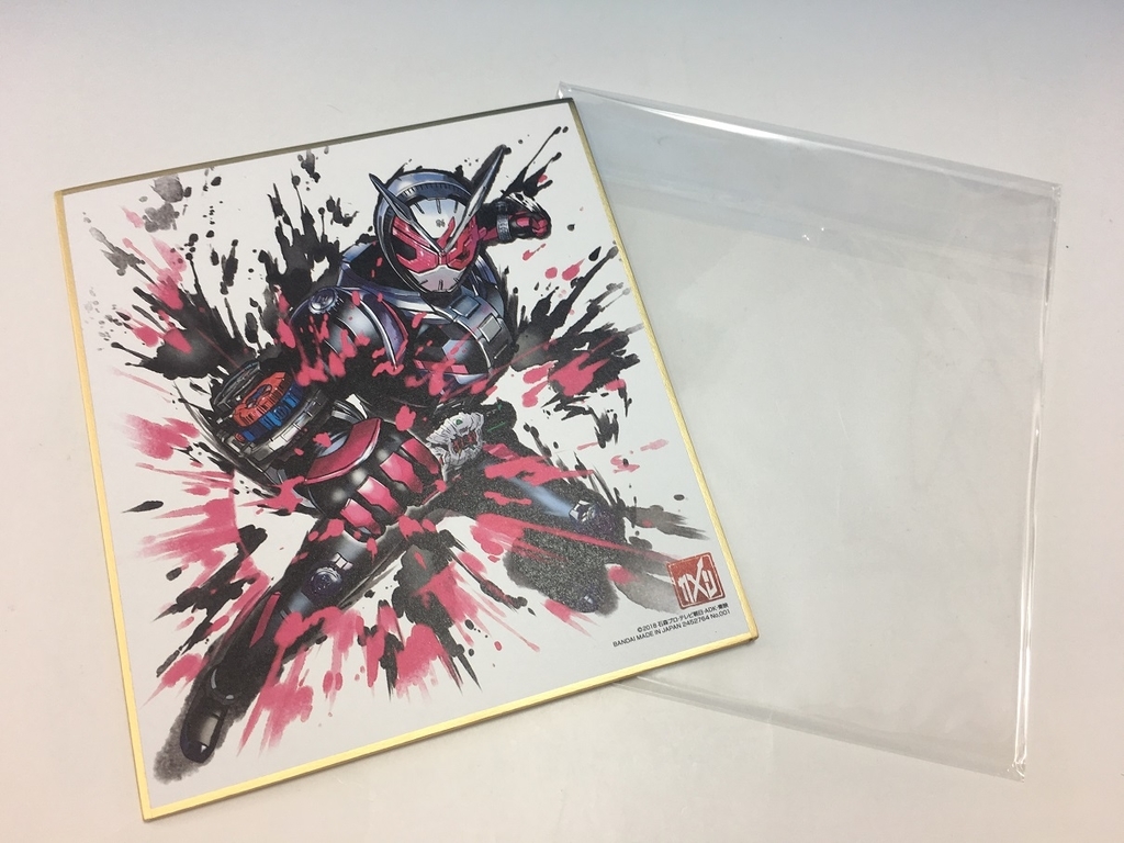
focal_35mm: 29
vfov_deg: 48.2
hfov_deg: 61.7
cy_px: 422
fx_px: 942
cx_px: 562
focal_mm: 4.15
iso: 25
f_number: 2.2
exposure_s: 1/50
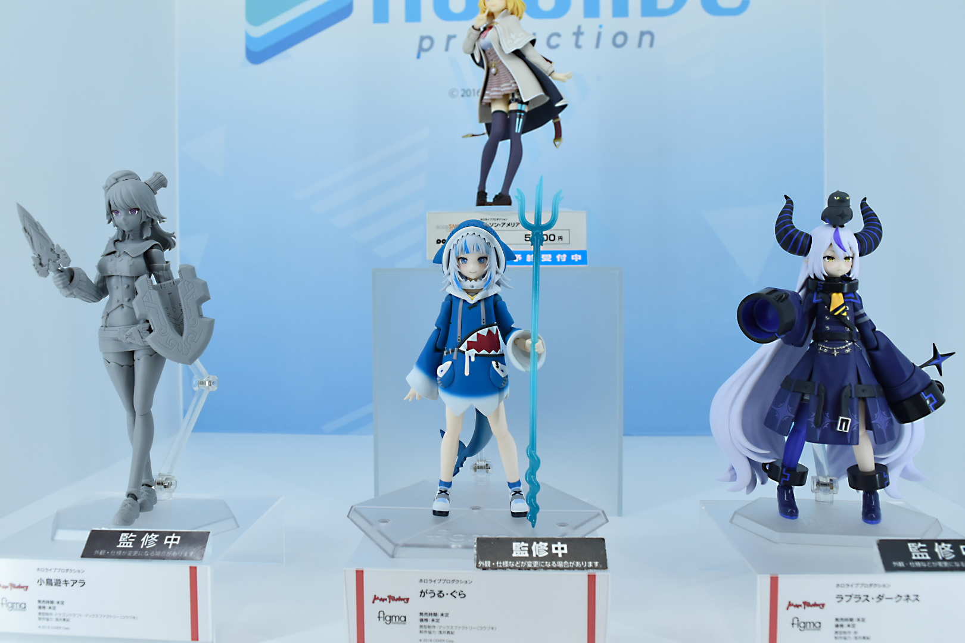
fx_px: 965
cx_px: 482
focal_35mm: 36
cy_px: 322
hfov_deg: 53.1
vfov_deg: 36.9
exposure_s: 1/200
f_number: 8
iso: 640
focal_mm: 24
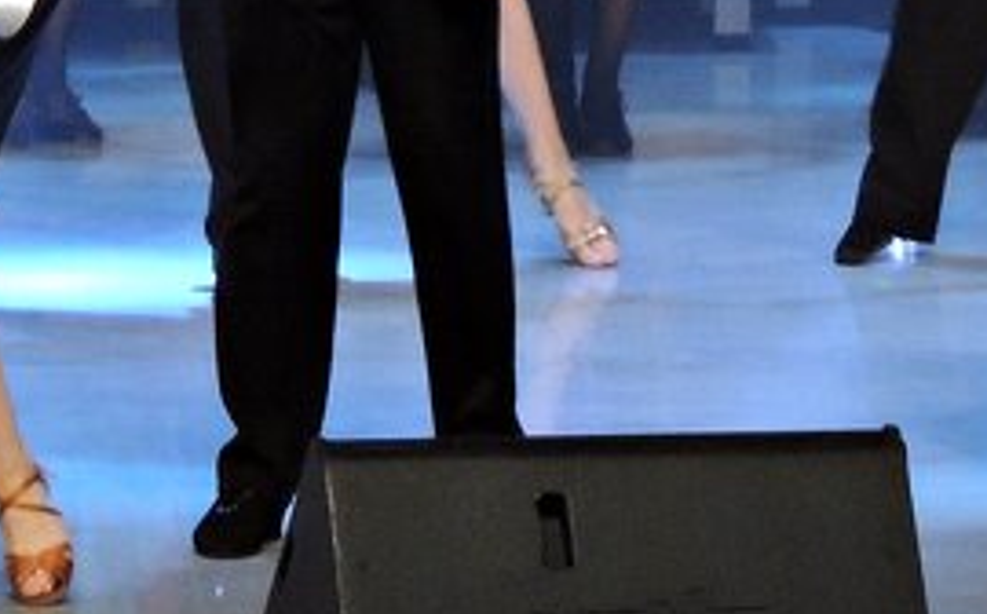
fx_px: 16361
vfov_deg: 2.1
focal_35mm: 609
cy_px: -513
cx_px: 143
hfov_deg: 3.5
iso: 400
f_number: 4.4
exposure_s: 1/80
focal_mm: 25.8
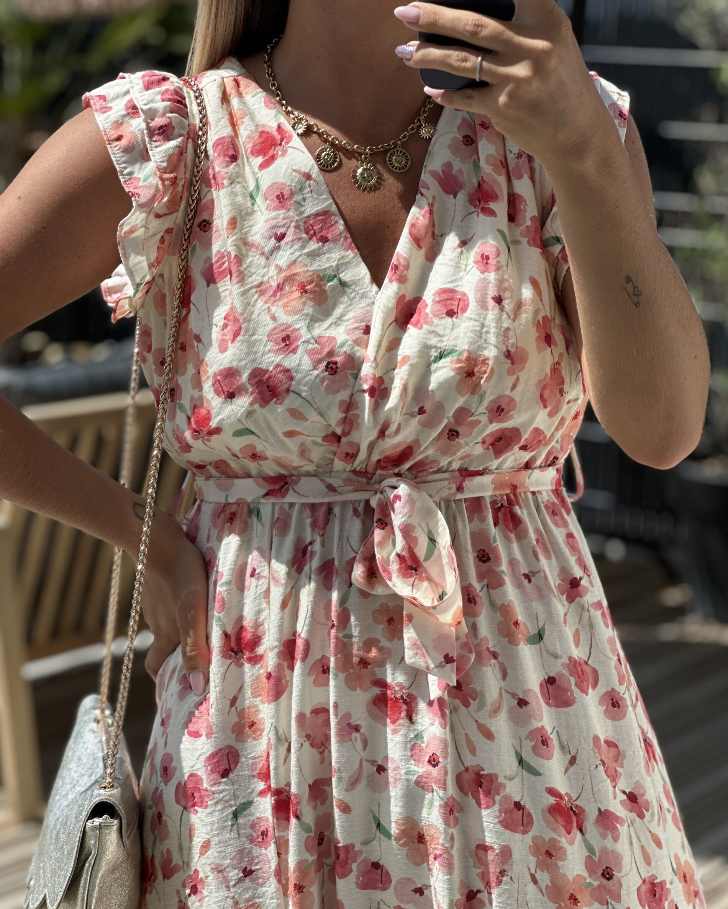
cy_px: 470
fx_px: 2182
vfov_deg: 23.6
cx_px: 365
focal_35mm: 81
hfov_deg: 18.9
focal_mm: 9
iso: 32
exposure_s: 1/723
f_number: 2.8
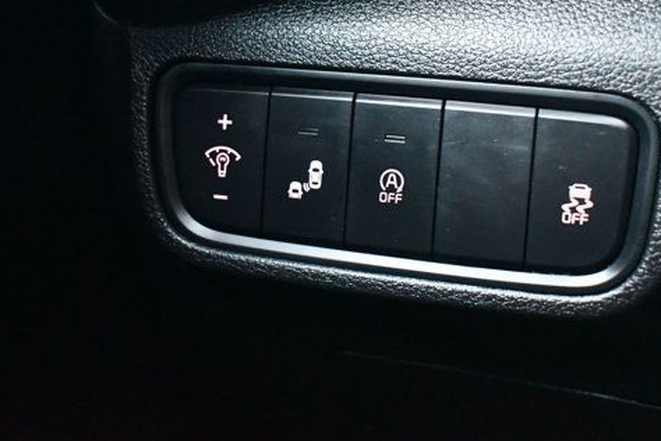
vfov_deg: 26.9
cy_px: 153
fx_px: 918
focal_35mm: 50
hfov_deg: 39.6
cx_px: 367
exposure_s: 1/60
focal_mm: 25
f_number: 4
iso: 12800
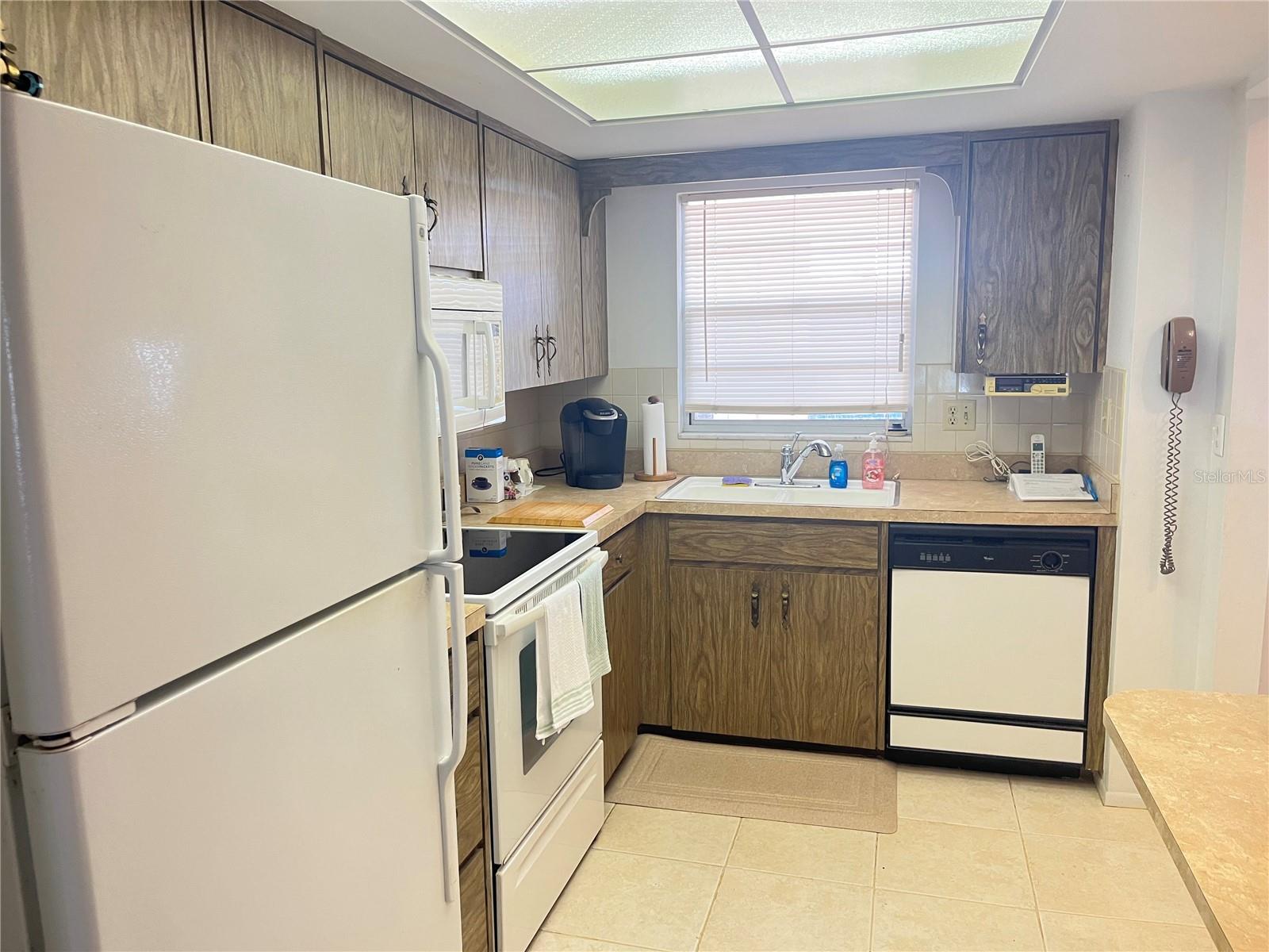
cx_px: 634
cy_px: 476
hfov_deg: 67.3
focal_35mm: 26
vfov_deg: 53.1
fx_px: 953
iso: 125
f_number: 1.6
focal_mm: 5.1
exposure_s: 1/60
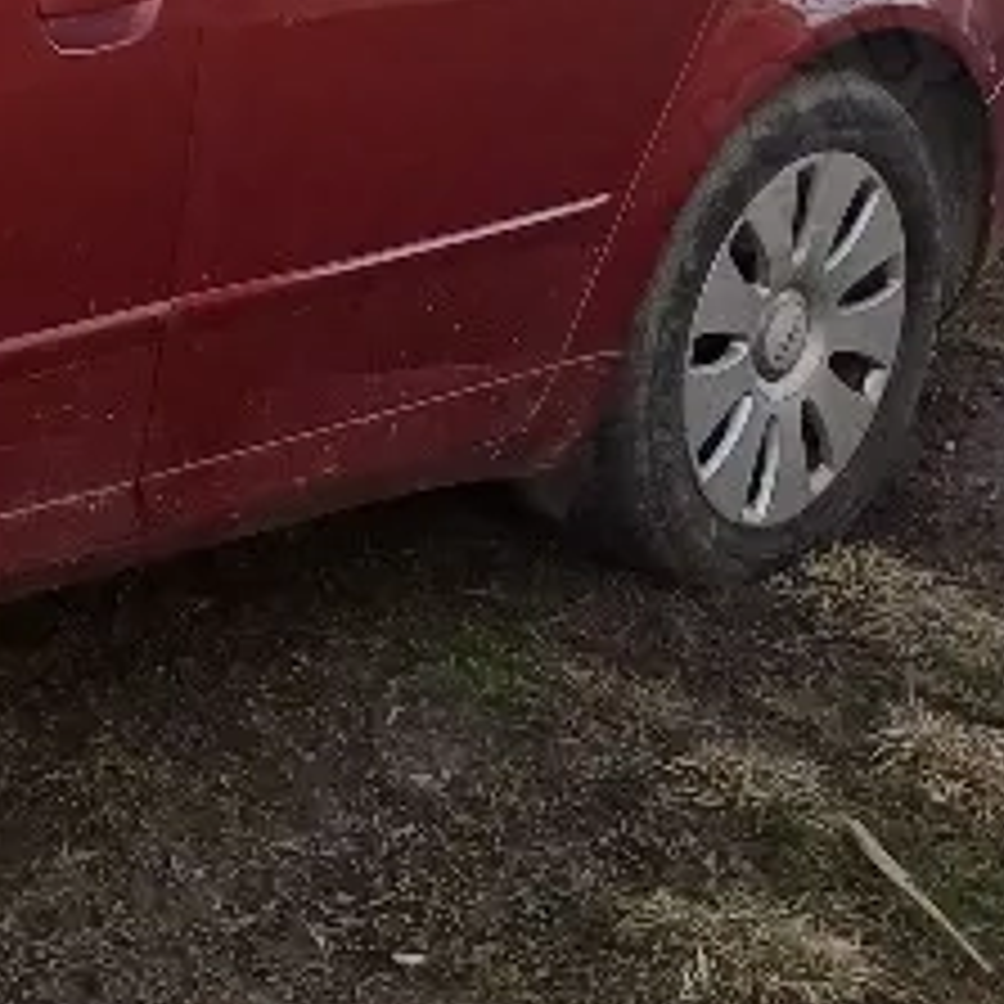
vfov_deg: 17.0
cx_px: -860
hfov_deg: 15.0
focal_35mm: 99
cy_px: -122
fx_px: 3249
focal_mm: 4.65
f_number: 1.8
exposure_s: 1/100
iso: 80
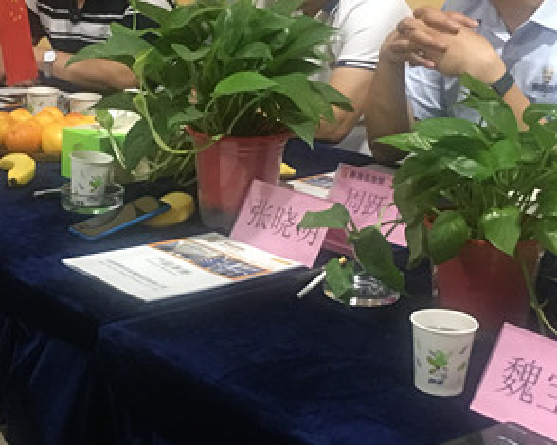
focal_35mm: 77
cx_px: 121
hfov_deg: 24.4
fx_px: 1269
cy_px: 182
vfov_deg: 19.9
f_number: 2.2
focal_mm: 4.15
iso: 100
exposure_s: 1/10
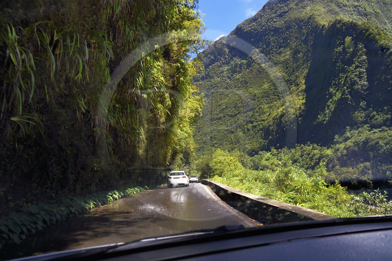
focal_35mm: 24
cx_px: 196
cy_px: 130
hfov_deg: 73.8
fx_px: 261
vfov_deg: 53.1
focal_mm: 24
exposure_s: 1/250
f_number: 5.6
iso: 200
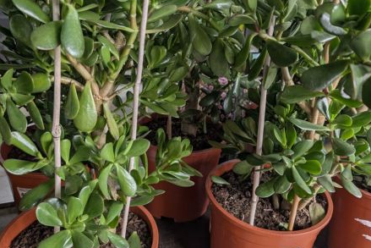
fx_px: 350
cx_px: 189
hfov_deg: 55.8
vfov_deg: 38.9
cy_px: 117
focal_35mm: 34
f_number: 1.68
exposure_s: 1/100
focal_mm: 6.9
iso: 138
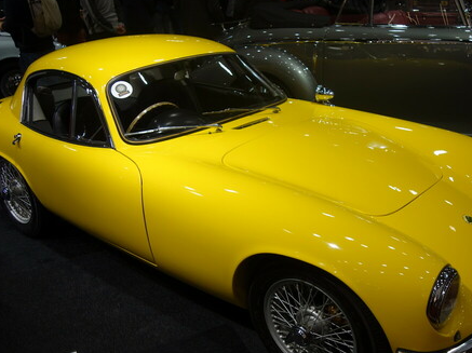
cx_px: 279
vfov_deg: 38.5
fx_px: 504
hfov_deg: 49.9
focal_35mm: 37
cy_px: 200
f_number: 2.5
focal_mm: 10.4
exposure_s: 1/100
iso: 125
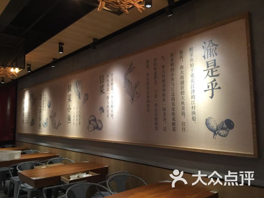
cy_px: 99
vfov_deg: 48.2
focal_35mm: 29
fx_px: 221
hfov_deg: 61.7
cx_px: 132
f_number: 2.2
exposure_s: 1/33
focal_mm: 4.15
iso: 80
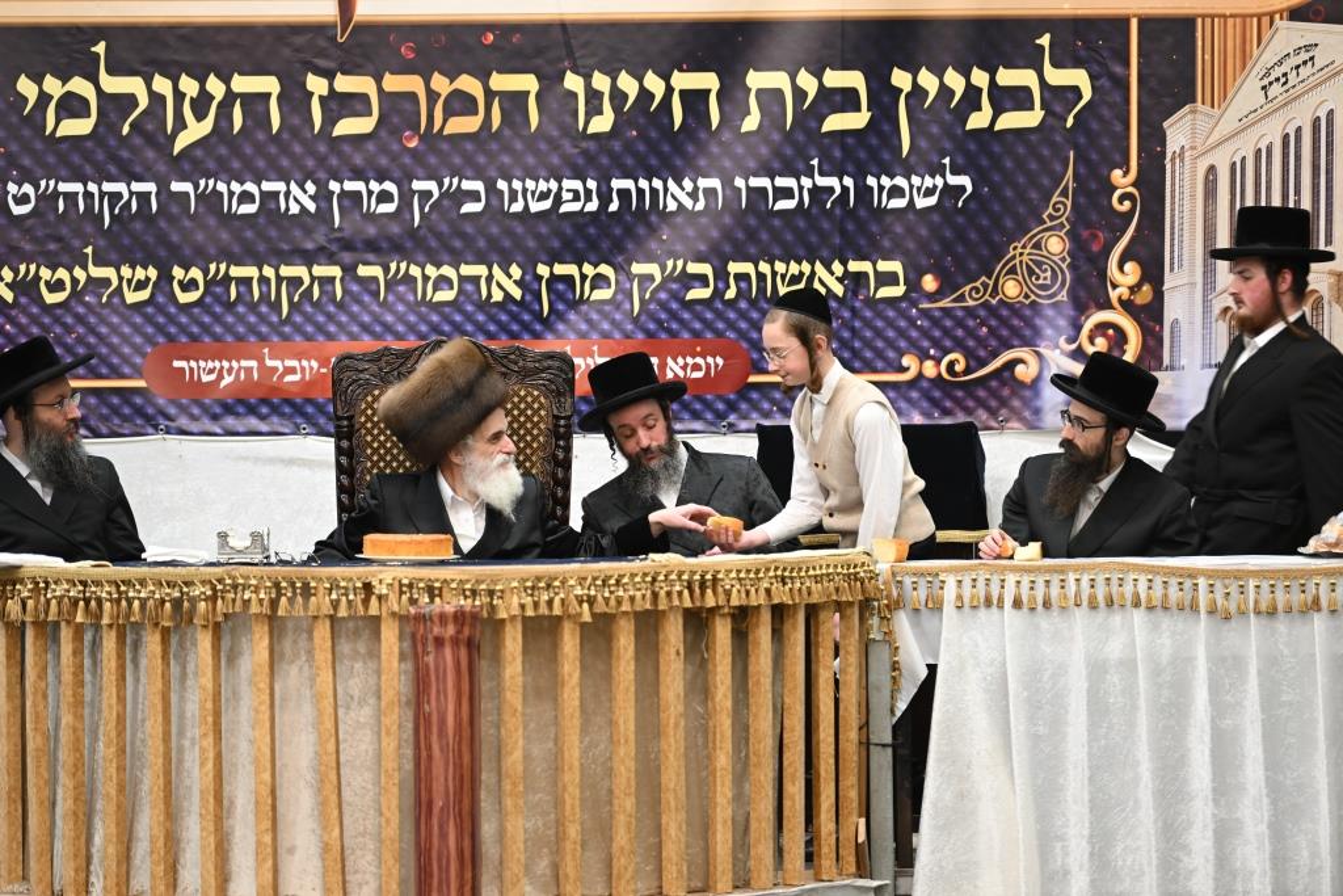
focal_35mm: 200
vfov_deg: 6.9
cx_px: 672
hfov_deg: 10.3
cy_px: 448
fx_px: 7462
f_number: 2.8
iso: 800
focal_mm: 200
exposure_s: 1/125
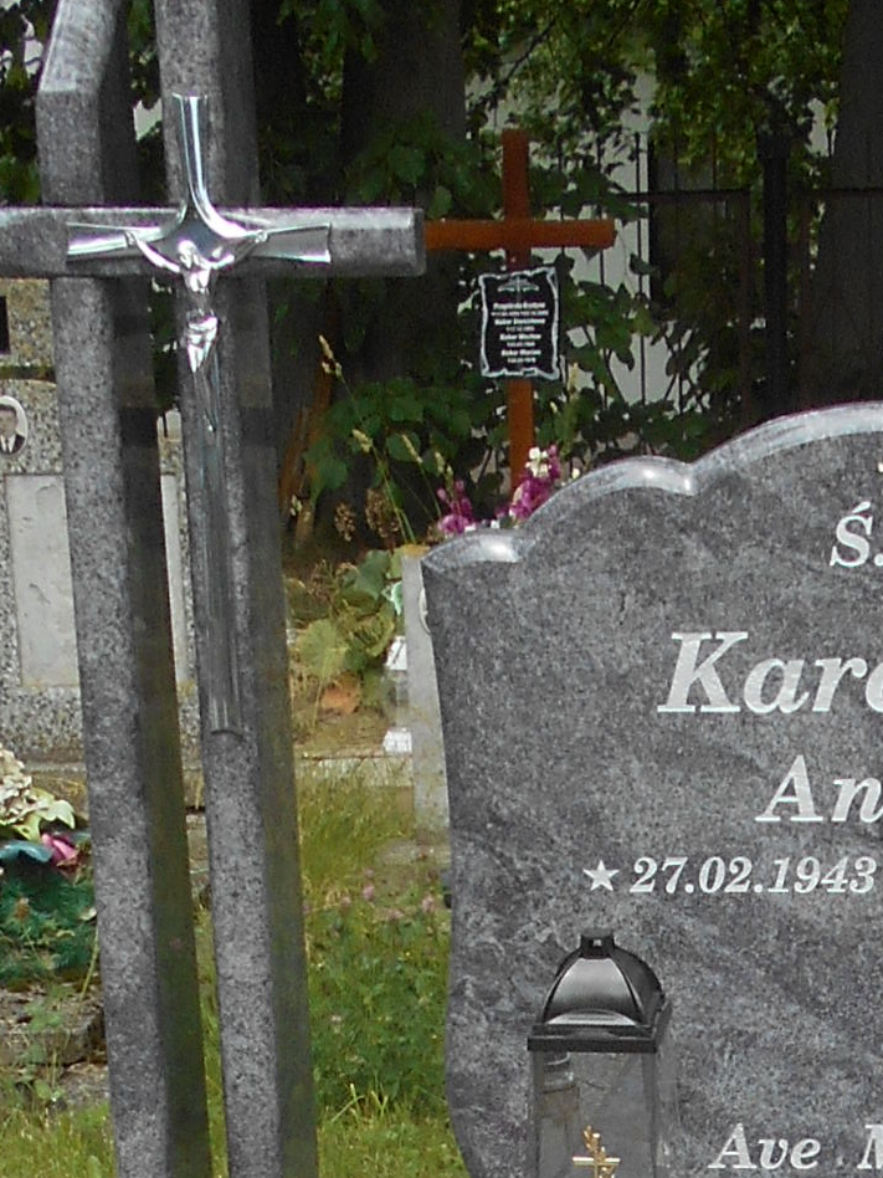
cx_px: 753
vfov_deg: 17.1
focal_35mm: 100
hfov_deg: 14.7
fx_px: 3401
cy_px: 1920
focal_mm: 4.6
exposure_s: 1/400
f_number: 3.2
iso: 80
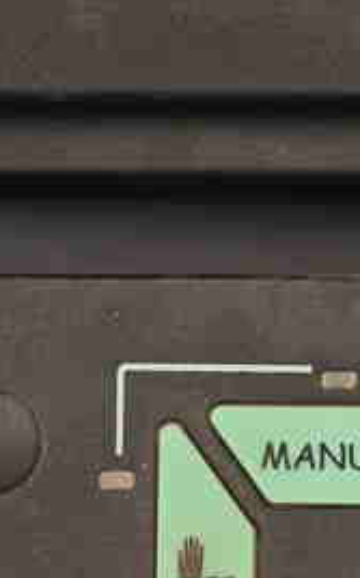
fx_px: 3587
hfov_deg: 5.7
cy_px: 462
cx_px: 188
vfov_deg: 9.2
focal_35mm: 228
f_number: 2.8
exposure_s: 1/125
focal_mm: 50
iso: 1000
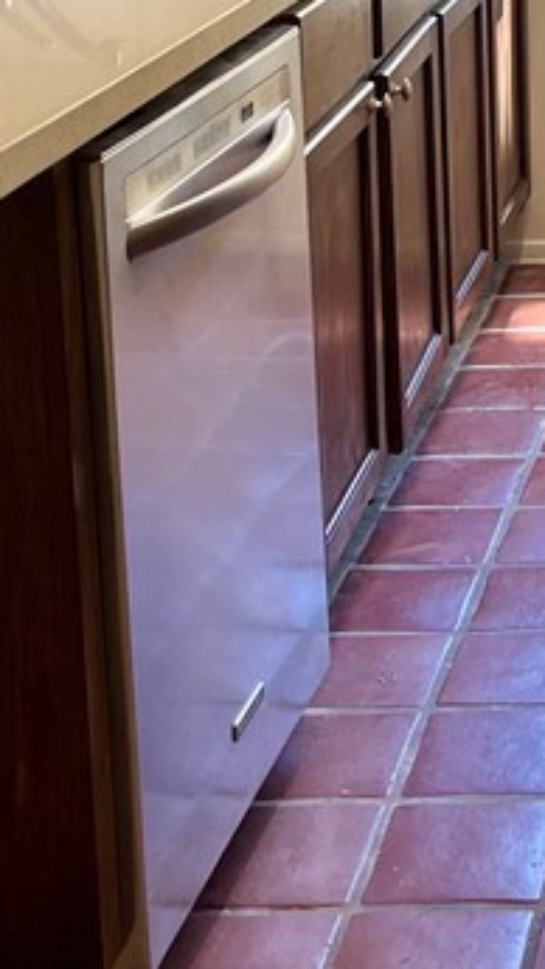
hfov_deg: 13.7
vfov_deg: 23.2
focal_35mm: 84
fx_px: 2159
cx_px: 778
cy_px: -185
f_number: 1.6
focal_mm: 5.1
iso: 64
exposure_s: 1/120
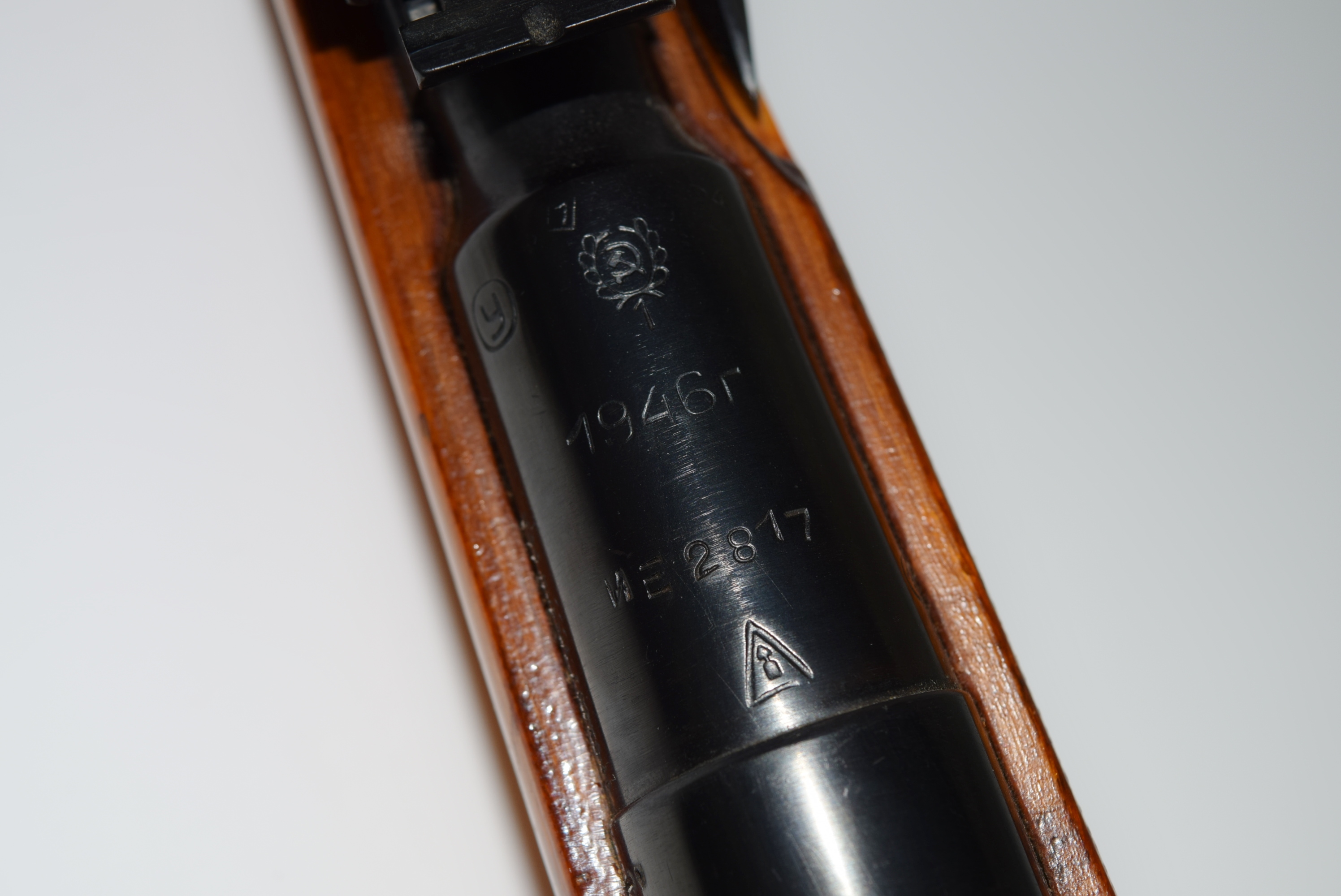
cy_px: 448
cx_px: 670
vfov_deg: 21.6
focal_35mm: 63
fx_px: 2348
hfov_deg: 31.9
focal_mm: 42
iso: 100
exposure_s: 1/60
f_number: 8
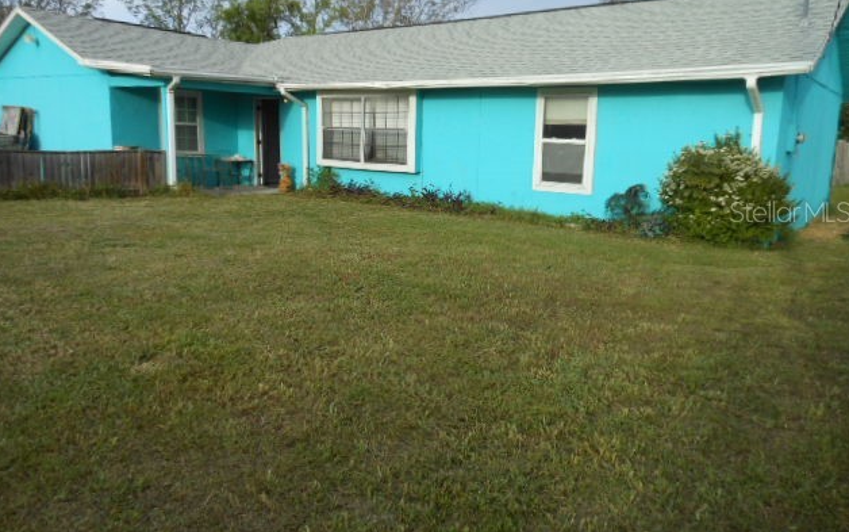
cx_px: 424
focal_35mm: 27
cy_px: 211
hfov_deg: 68.4
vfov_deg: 45.8
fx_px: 625
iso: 80
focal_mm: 4.5
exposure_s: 1/500
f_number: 3.2
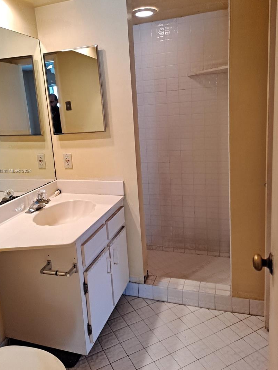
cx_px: 123
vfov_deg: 63.3
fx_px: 300
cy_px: 171
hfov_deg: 49.7
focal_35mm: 28
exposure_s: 1/50
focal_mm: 4.6
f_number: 2
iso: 125
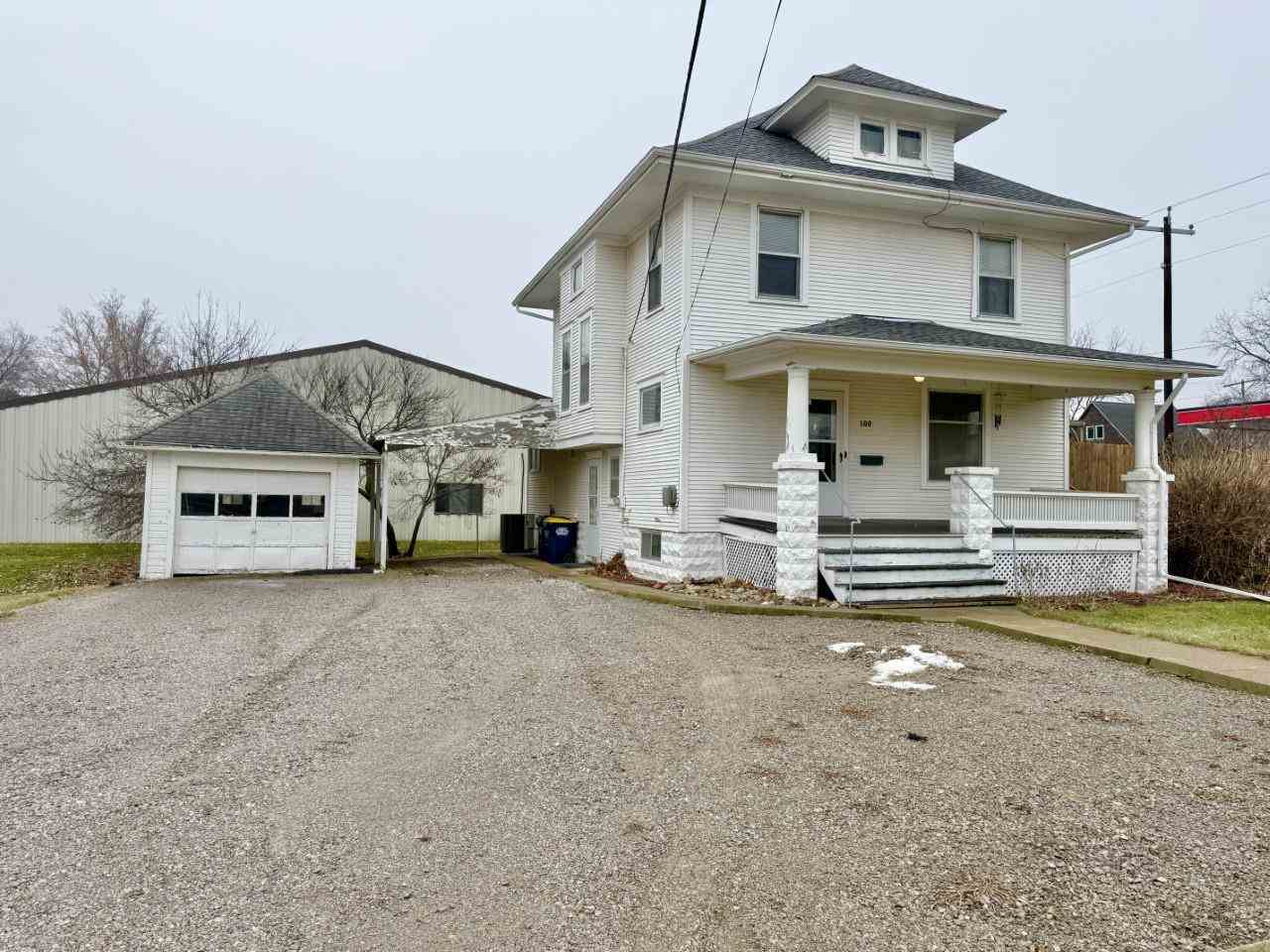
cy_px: 476
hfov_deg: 71.6
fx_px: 881
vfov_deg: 56.8
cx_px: 635
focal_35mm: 24
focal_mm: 6.76
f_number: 1.78
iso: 80
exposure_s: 1/1060
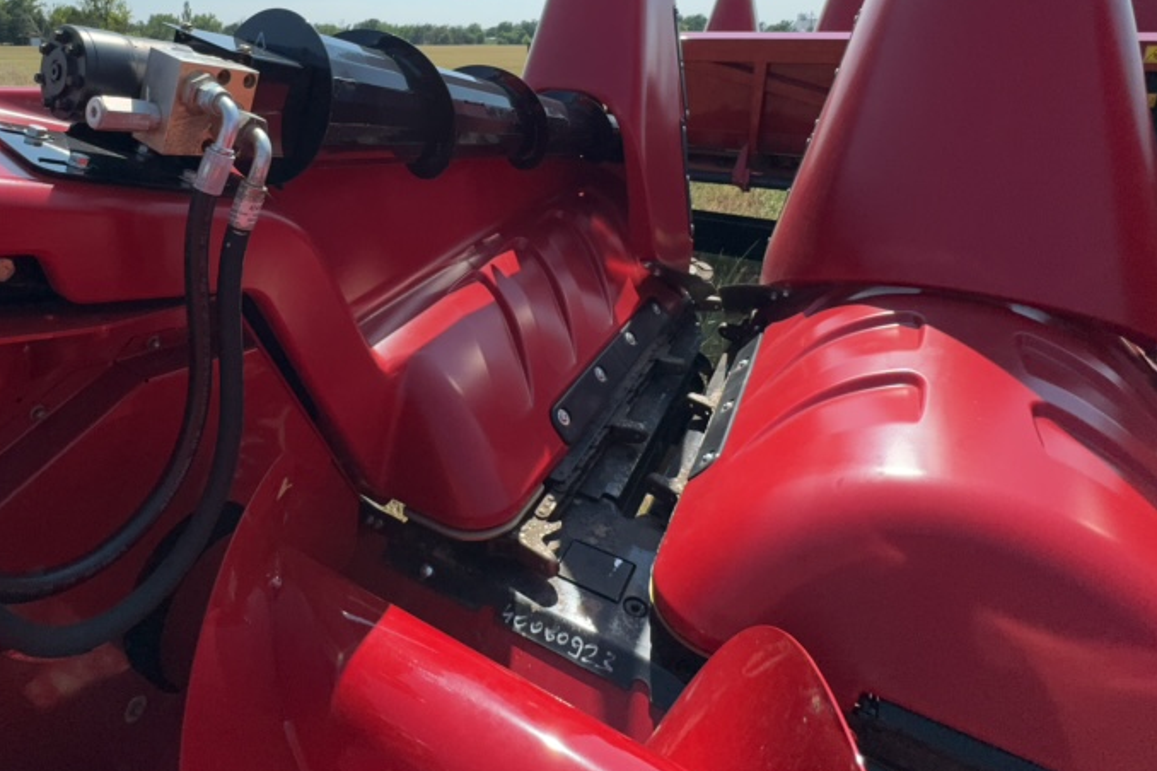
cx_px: 422
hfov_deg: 76.9
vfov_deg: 53.9
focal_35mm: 22
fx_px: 707
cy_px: 169
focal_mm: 2.22
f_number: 2.2
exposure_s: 1/2353
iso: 40
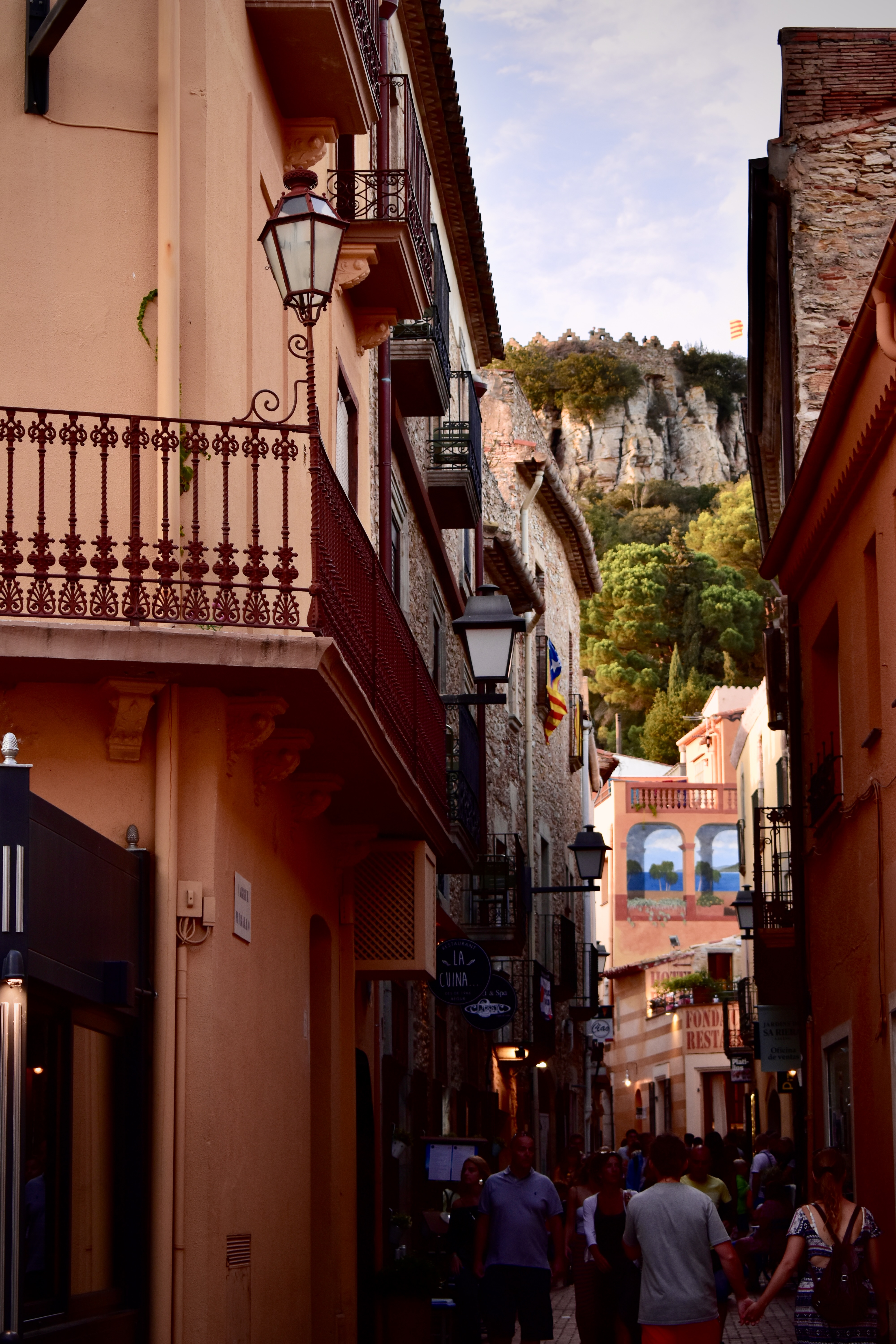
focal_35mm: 82
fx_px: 3080
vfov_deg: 24.6
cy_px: 672
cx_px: 448
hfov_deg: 16.6
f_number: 5.6
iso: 360
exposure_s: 1/100
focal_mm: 55
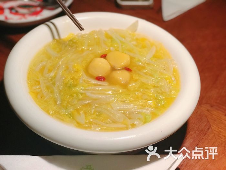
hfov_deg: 33.8
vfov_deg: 25.7
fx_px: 372
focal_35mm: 57
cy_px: 85
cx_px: 113
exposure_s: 1/100
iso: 160
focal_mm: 6.6
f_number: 2.8
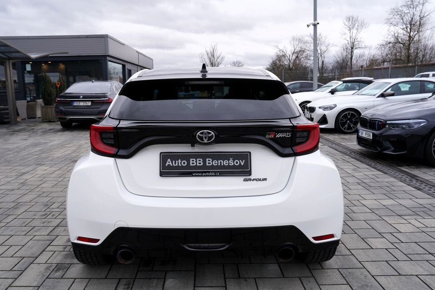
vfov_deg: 46.3
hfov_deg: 65.4
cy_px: 149
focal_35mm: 28
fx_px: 338
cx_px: 204
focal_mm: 26
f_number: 5.6
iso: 100
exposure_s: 1/125
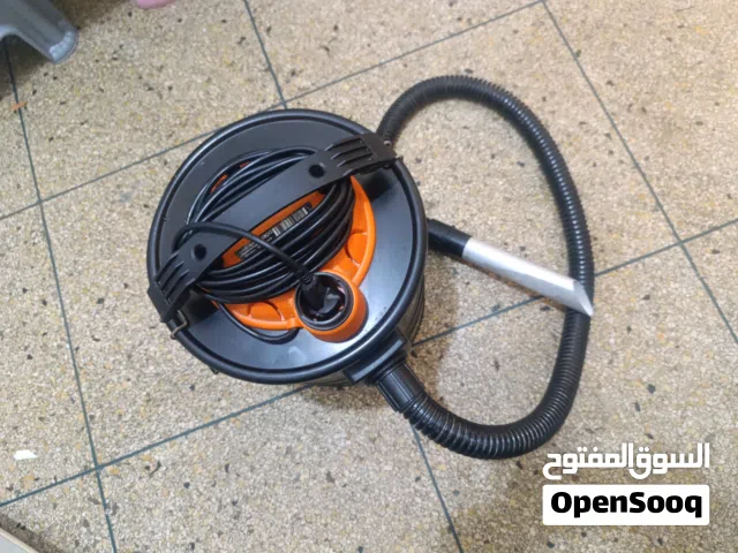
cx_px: 369
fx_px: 490
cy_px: 276
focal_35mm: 23
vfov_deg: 58.9
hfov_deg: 73.9
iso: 2000
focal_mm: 6.14
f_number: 1.6
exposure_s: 1/25
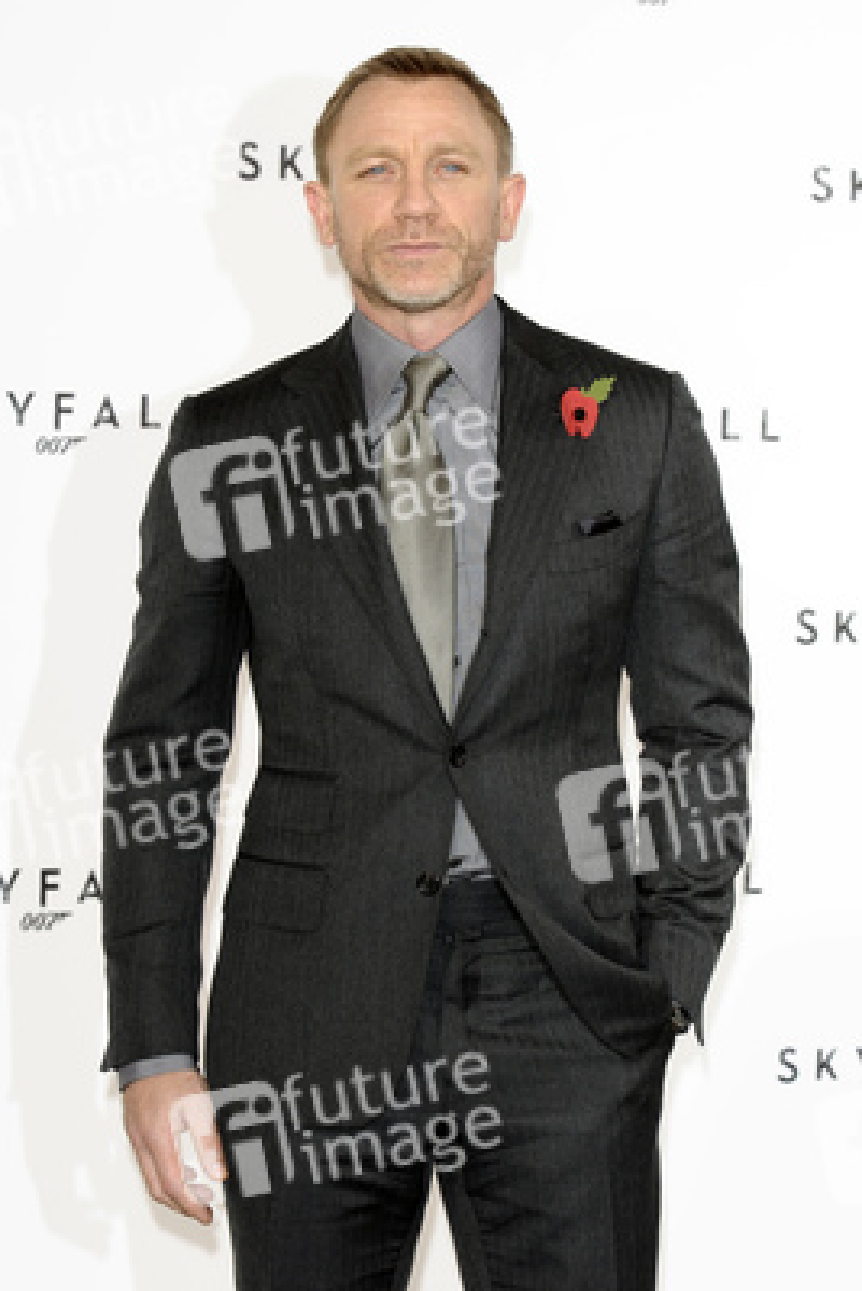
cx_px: 431
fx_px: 5382
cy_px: 646
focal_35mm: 150
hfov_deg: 9.2
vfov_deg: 13.7
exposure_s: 1/250
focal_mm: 100
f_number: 4.5
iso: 320
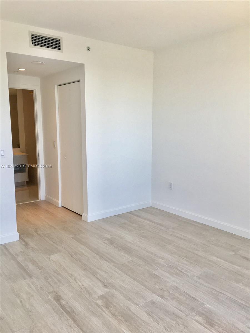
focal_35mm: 29
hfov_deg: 48.2
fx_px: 279
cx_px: 125
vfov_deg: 61.7
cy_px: 166
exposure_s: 1/120
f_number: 2.2
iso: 40
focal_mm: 4.15
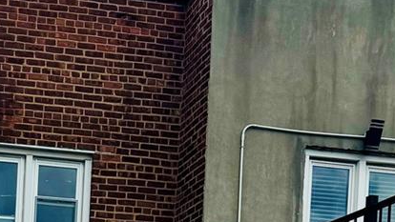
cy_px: 470
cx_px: -51
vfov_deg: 11.1
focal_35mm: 97
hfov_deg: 20.8
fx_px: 1016
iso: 80
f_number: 1.78
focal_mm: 6.76
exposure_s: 1/7937
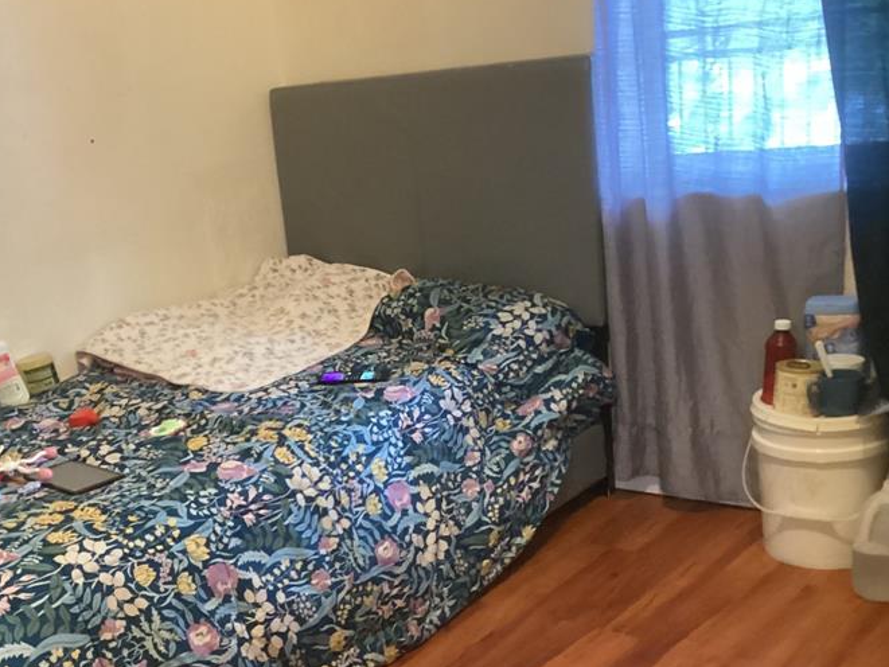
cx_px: 311
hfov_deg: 39.3
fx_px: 1233
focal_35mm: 48
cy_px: 479
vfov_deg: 29.9
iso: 640
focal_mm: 3.3
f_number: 2.4
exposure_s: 1/30
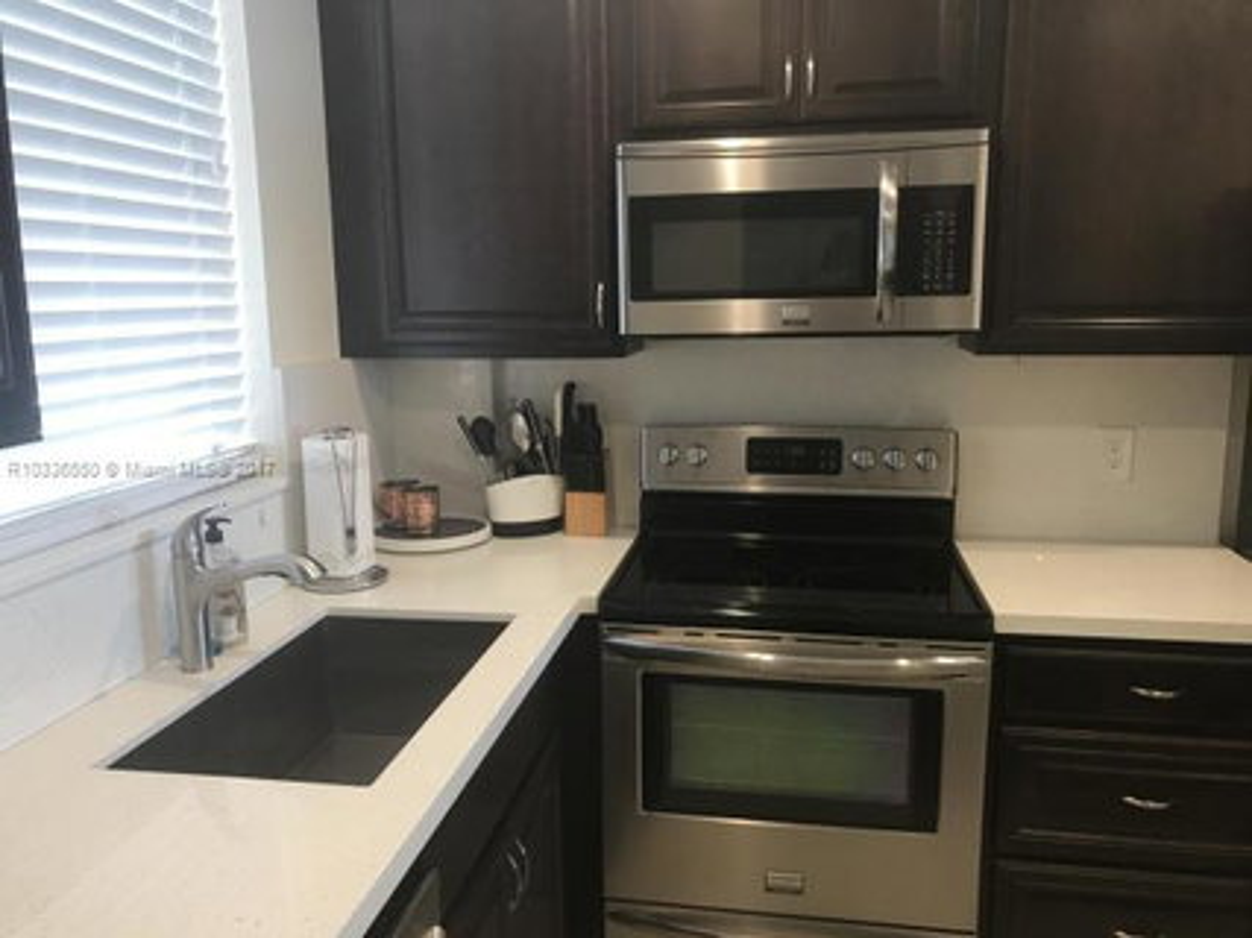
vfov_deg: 49.7
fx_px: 1012
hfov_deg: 63.5
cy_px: 469
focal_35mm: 28
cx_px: 626
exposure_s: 1/30
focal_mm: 3.99
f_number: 1.8
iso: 40
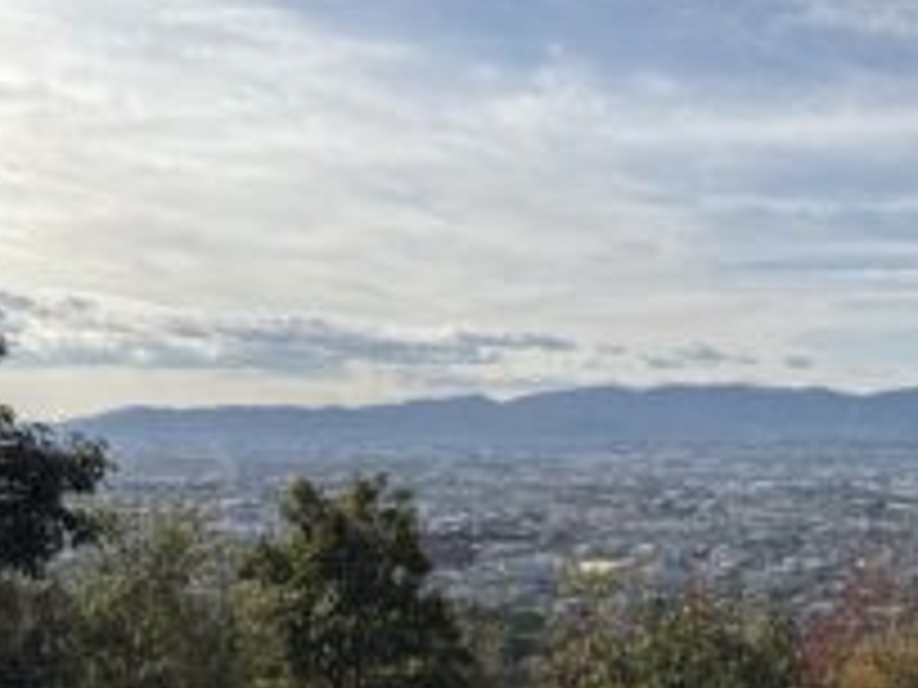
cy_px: 432
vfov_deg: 30.7
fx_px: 1246
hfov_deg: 37.7
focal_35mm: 47
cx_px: 828
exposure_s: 1/12346
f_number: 1.78
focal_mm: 6.76
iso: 80
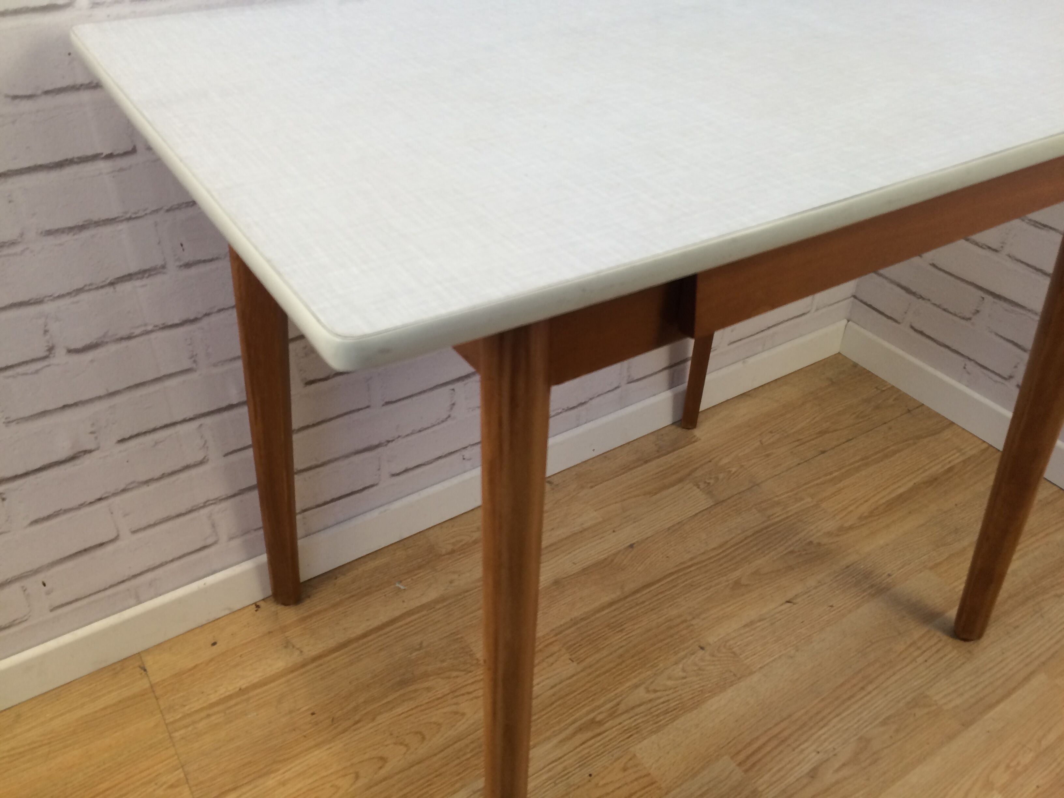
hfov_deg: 61.7
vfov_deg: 48.2
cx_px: 532
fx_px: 891
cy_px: 399
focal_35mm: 29
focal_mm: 4.15
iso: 32
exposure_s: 1/33
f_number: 2.2
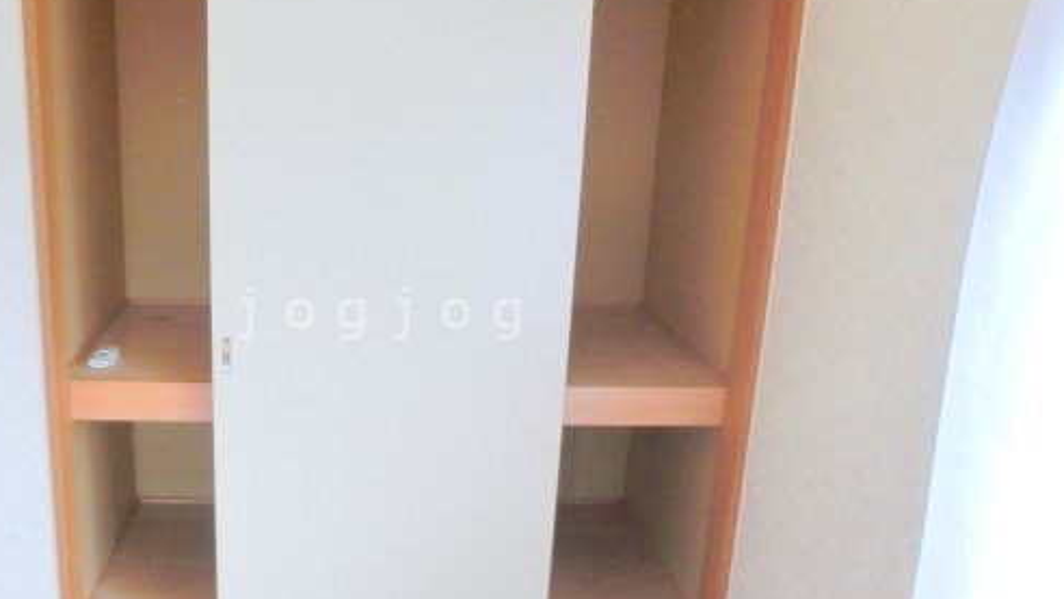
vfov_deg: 34.7
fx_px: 959
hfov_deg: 57.2
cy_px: 314
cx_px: 385
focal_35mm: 34
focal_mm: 4.24
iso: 250
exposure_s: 1/125
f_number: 3
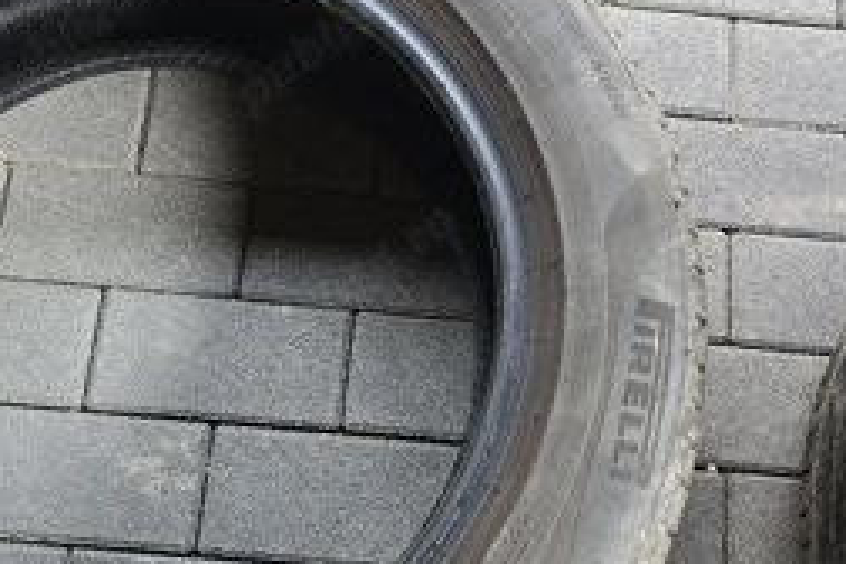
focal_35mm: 38
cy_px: 329
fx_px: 893
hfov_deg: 50.7
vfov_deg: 35.0
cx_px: 413
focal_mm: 6.3
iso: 160
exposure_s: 1/101
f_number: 1.7
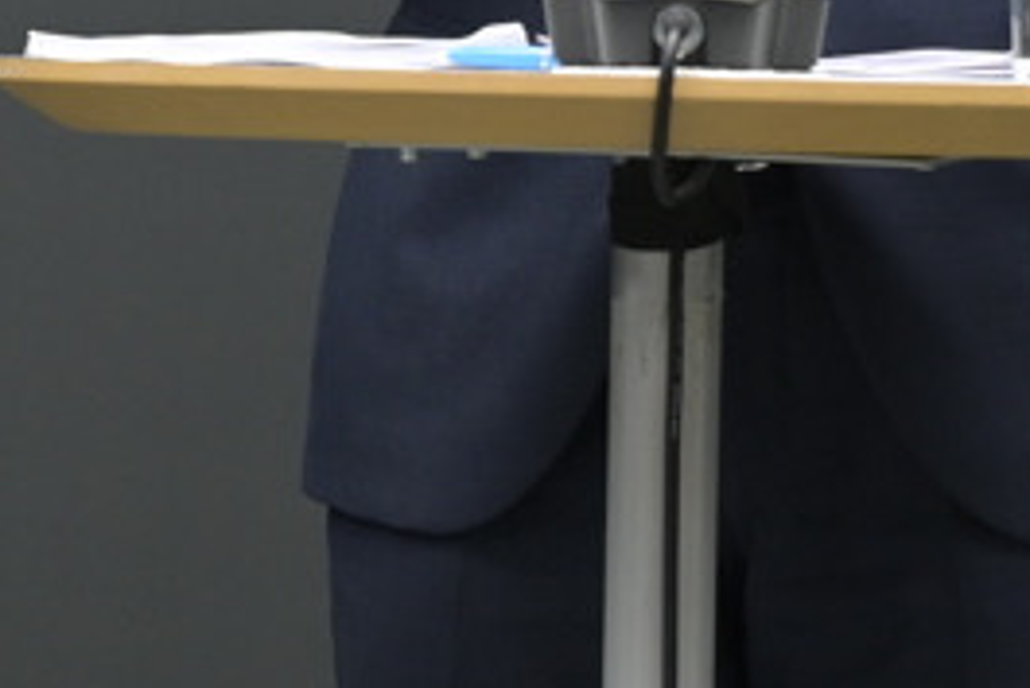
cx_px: -564
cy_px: -183
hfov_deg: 5.0
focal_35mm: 405
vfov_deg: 3.4
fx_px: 11593
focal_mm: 79
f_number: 4.5
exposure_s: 1/100
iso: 900
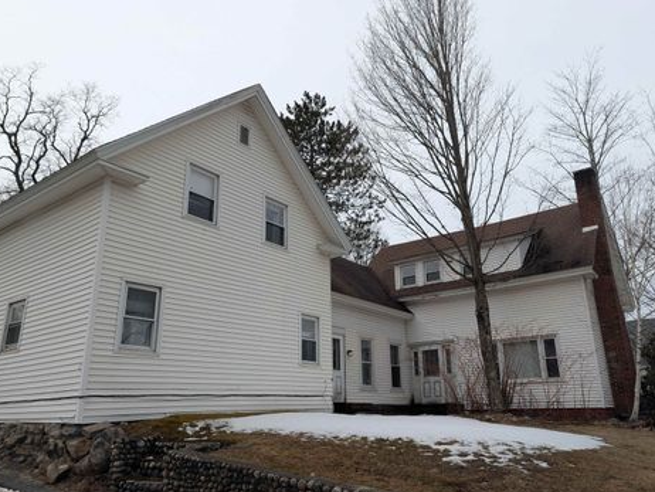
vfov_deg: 53.1
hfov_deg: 67.3
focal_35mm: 26
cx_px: 336
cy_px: 244
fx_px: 492
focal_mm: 6.9
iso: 22
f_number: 1.68
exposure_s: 1/1272
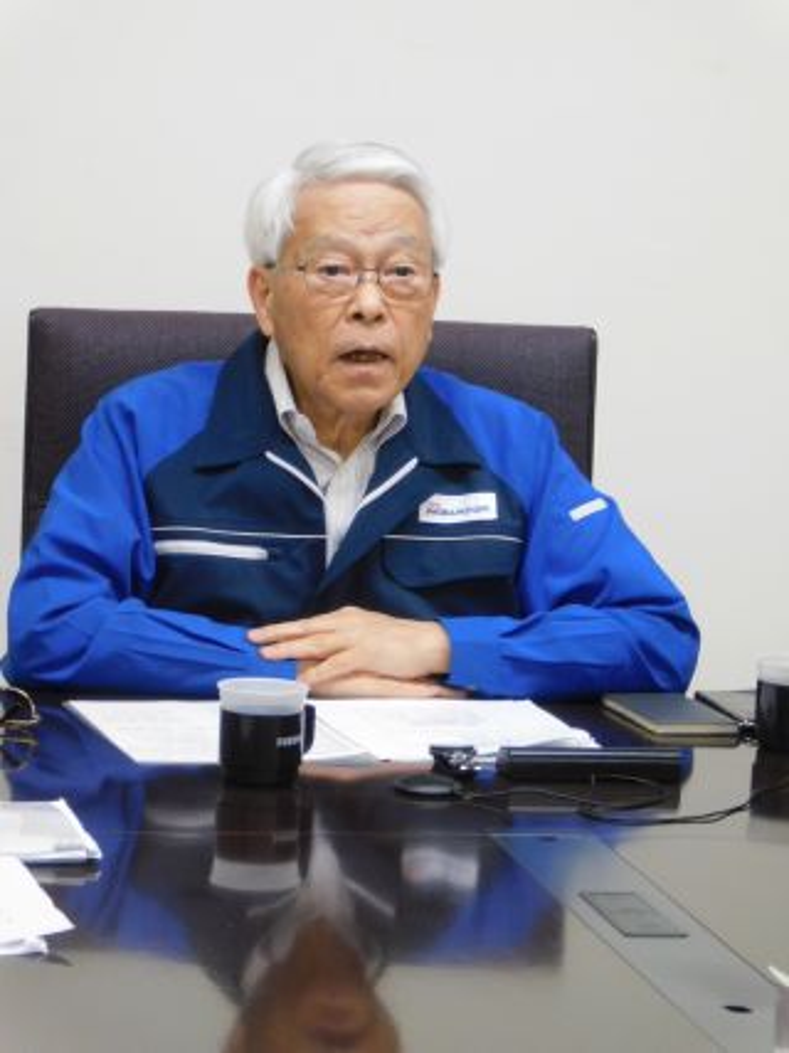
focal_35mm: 148
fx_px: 4500
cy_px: 526
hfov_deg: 10.0
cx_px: 394
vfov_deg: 13.3
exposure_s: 1/30
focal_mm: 26.3
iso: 400
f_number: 5.1
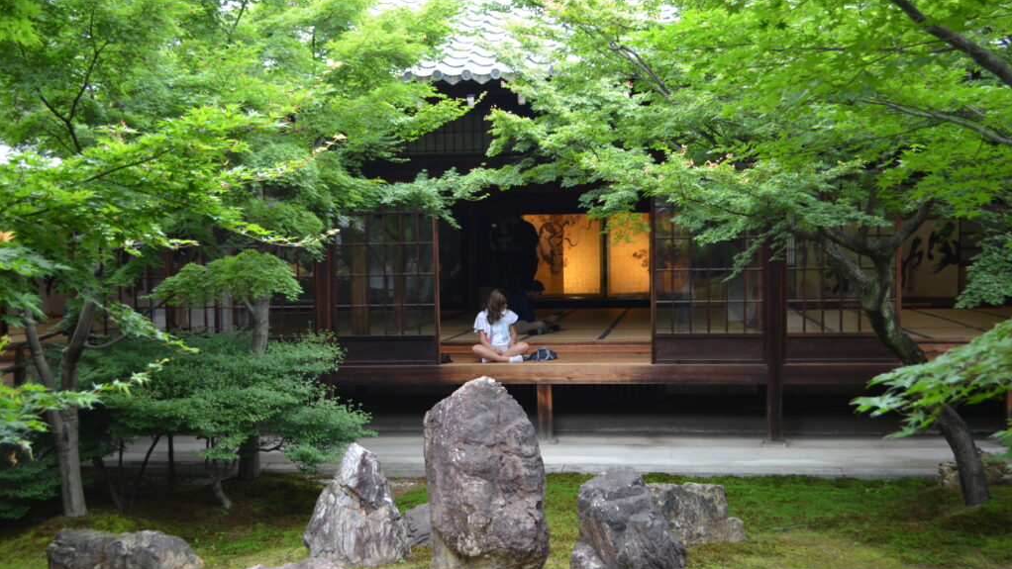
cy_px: 330
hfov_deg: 46.4
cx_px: 506
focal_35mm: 44
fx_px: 1181
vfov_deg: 27.1
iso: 400
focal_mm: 28
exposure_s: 1/80
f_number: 4.5
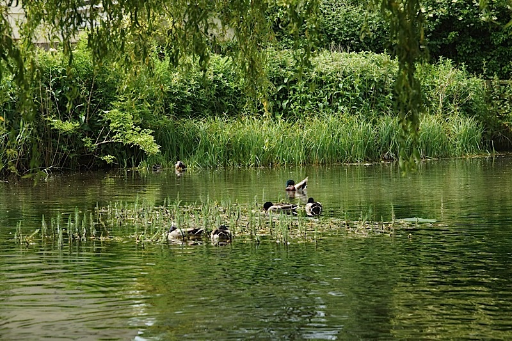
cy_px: 170
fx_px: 1493
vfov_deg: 13.0
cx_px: 256
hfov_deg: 19.5
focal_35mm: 105
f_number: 5.6
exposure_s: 1/250
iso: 100
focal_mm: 70
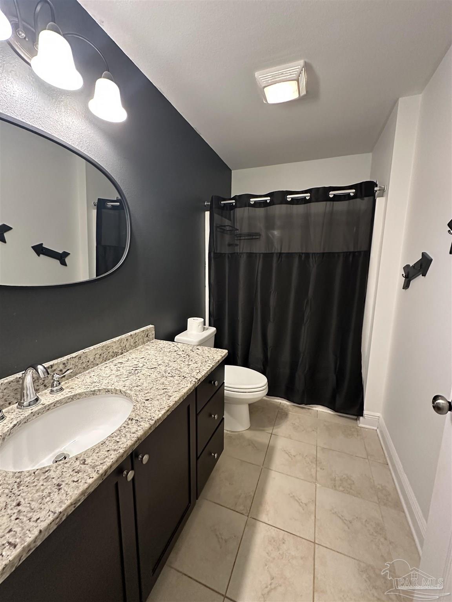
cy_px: 301
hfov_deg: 85.7
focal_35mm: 14
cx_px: 226
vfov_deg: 102.1
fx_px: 244
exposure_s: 1/60
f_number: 2.2
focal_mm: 2.22
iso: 500
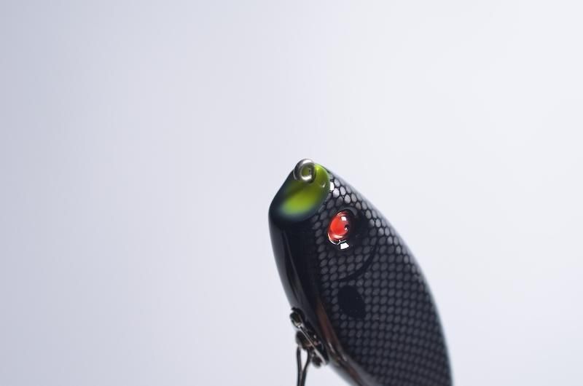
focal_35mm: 60
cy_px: 193
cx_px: 292
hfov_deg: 33.5
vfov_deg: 22.5
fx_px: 970
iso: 800
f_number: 6.3
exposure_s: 1/160
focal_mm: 40
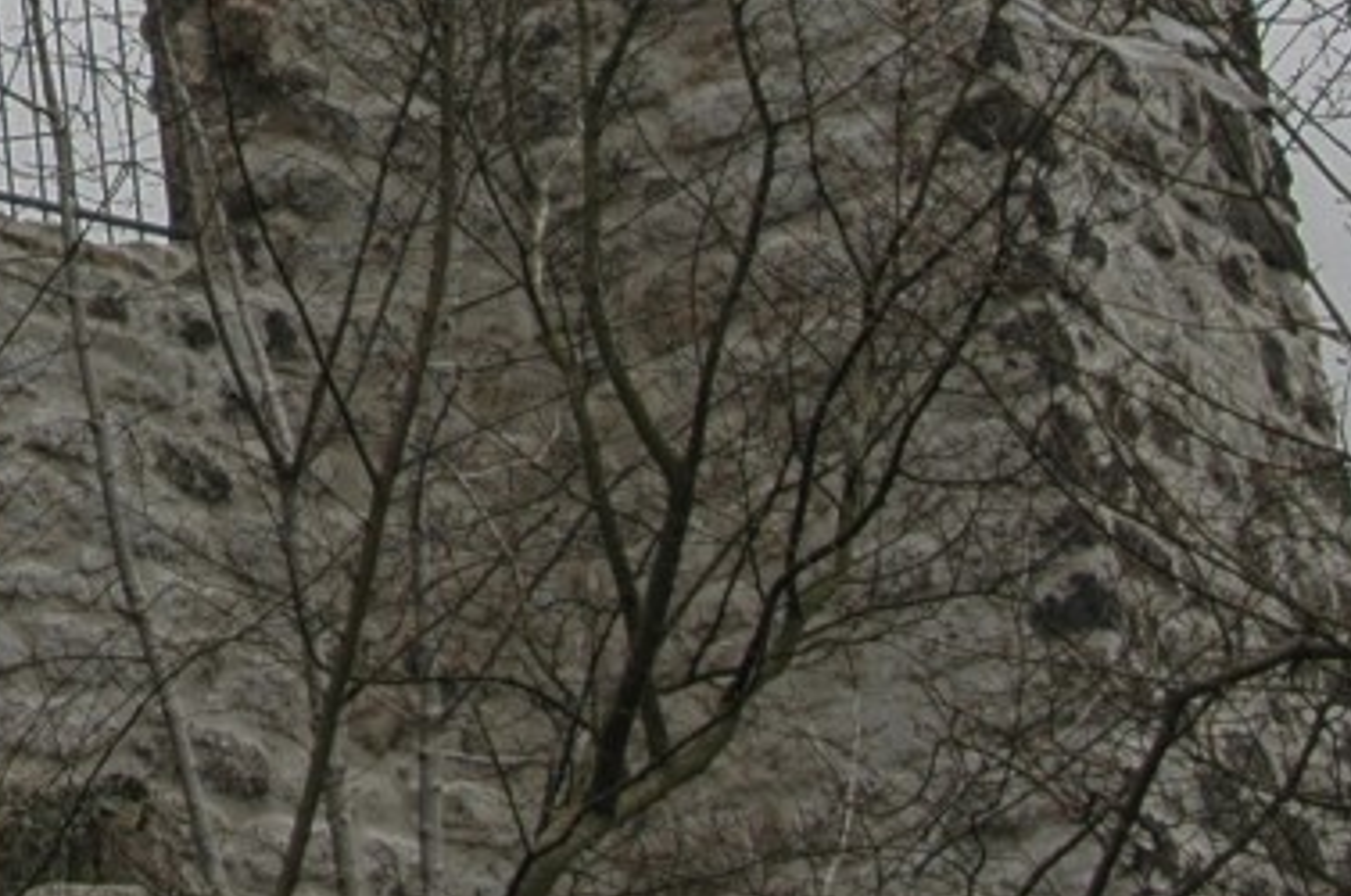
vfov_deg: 6.5
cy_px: -677
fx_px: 7755
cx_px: -813
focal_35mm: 207
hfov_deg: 9.6
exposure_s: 1/250
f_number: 8
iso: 200
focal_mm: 32
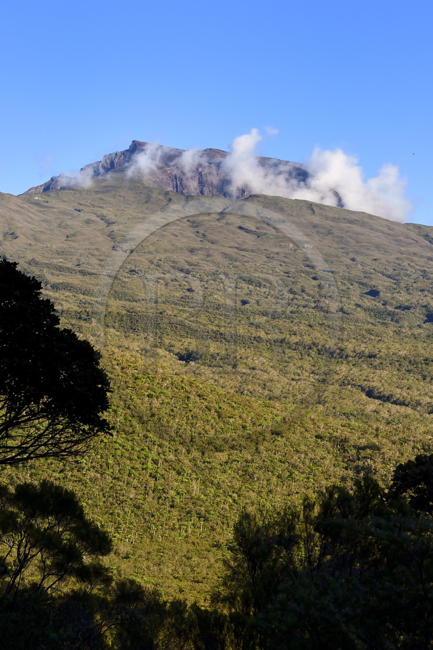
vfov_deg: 20.8
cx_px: 216
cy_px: 325
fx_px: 1770
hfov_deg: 13.9
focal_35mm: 98
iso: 400
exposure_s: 1/400
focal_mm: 98
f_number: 11
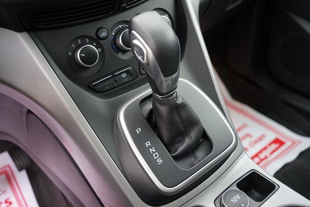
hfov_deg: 57.2
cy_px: 104
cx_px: 155
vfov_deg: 40.0
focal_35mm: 33
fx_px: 284
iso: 800
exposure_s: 1/60
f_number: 4
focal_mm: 33
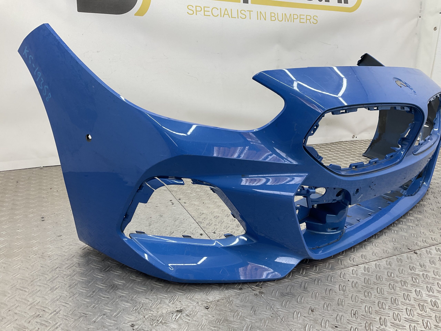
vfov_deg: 48.2
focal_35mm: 29
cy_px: 166
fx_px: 369
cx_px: 220
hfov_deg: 61.7
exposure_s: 1/100
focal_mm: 3
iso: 25
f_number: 1.8
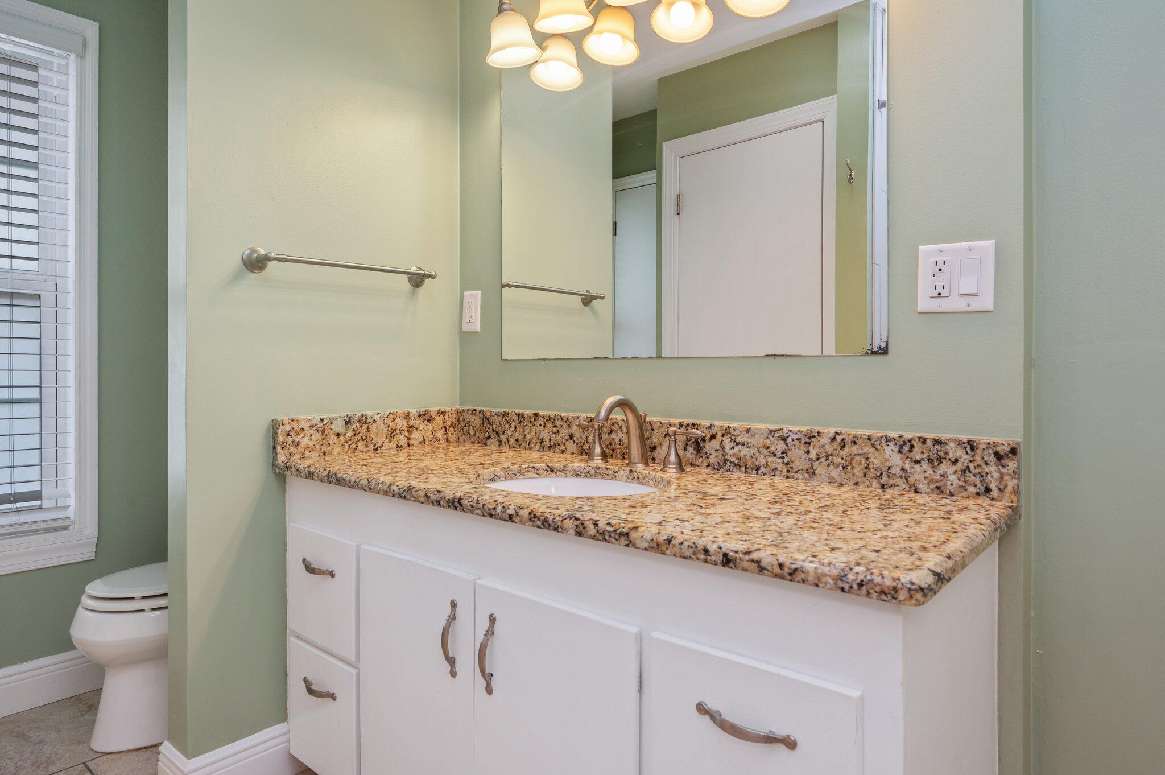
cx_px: 582
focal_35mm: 20
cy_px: 388
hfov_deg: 82.6
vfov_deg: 60.6
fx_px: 663
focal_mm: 20.5
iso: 250
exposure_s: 1/25
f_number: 9
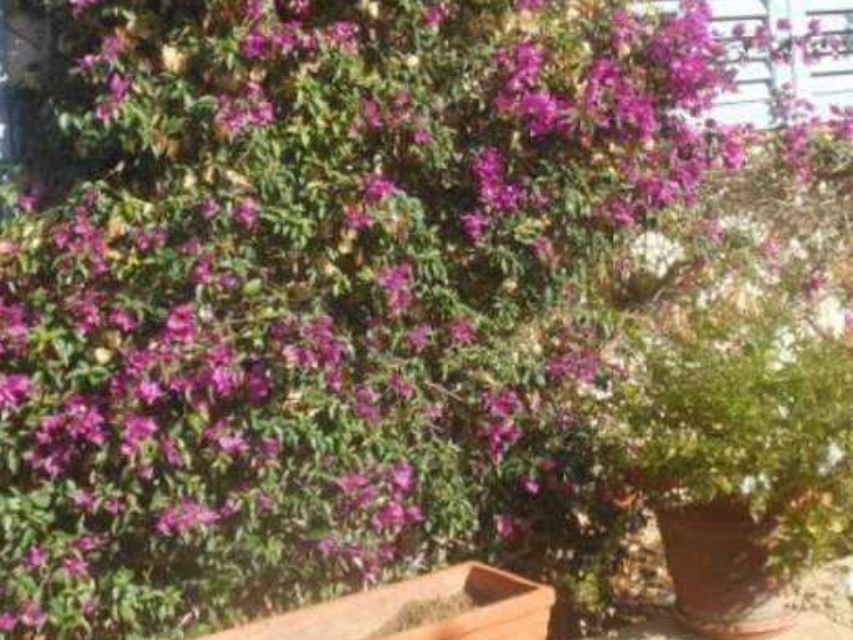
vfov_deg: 22.5
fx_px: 1528
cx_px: 514
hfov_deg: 31.1
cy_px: -30
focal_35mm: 62
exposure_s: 1/500
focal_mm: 4.5
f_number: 3.2
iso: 80
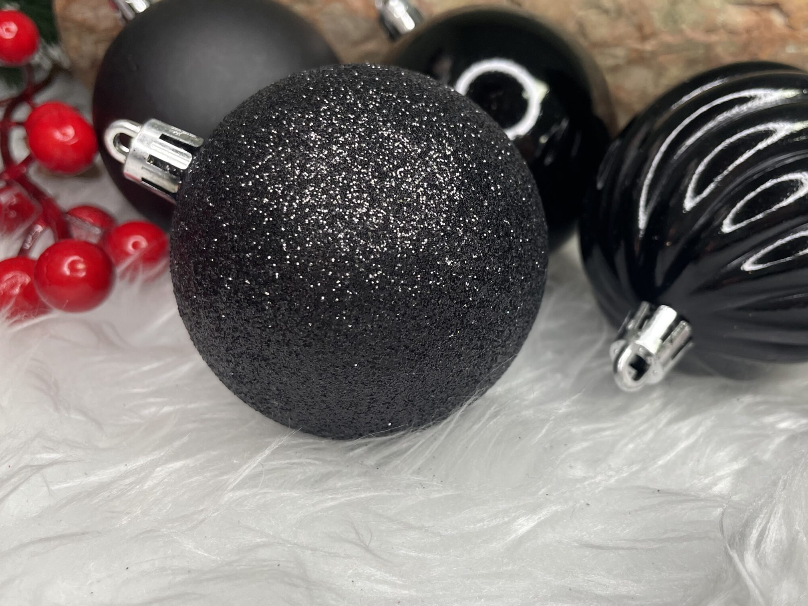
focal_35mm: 33
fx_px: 770
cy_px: 302
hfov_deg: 55.1
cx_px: 463
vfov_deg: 42.9
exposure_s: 1/100
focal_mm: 4.2
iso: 64
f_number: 1.6
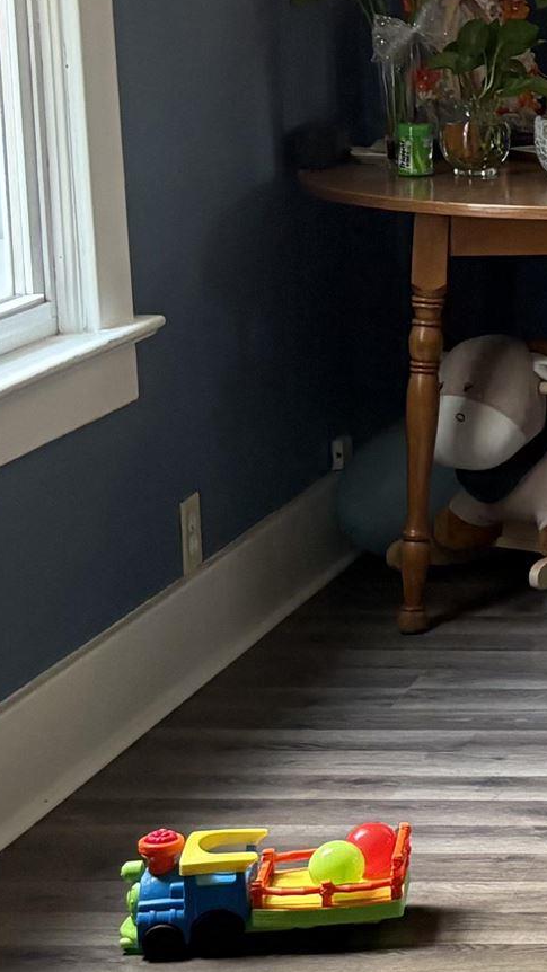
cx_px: 1446
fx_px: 2604
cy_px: 281
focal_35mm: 101
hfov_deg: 10.0
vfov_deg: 21.0
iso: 125
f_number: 1.6
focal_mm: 5.96
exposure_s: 1/84
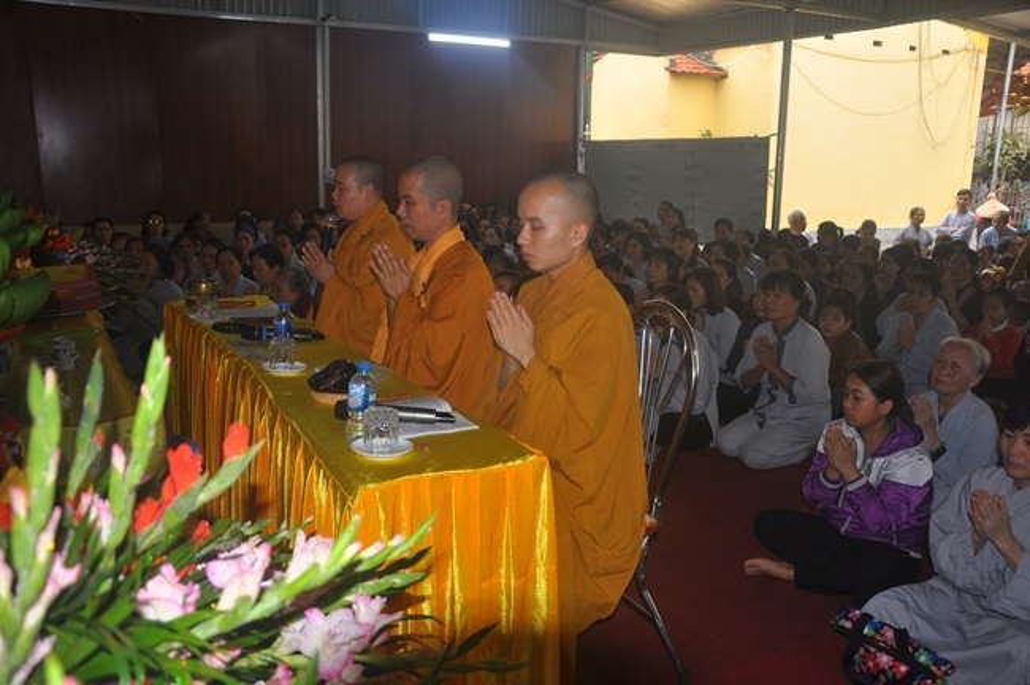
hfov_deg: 59.5
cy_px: 342
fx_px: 900
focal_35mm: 32
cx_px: 515
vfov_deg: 41.6
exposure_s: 1/60
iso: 200
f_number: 3.8
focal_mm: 21
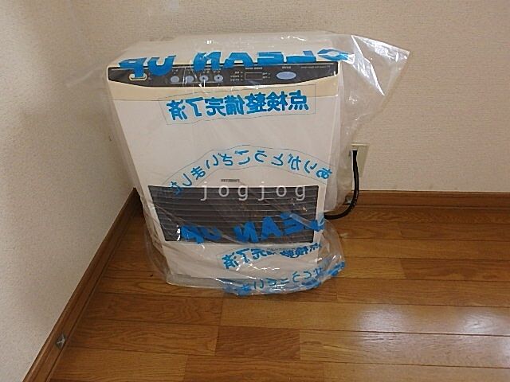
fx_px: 309
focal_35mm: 21
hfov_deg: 79.0
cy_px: 191
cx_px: 255
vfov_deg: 63.4
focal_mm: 3.7
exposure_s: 1/30
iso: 400
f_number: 3.5
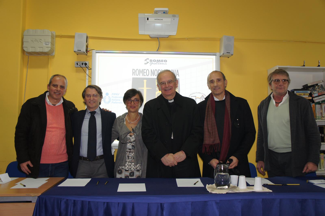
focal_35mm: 32
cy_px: 108
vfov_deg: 41.7
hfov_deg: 59.5
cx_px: 162
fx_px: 284
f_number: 4
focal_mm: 21
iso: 250
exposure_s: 1/40
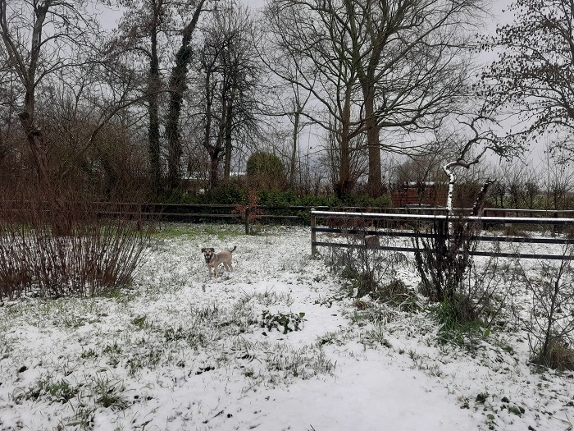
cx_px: 287
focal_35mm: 24
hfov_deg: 71.6
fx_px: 398
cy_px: 216
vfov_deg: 56.8
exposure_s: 1/192
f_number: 1.8
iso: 20
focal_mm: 5.23
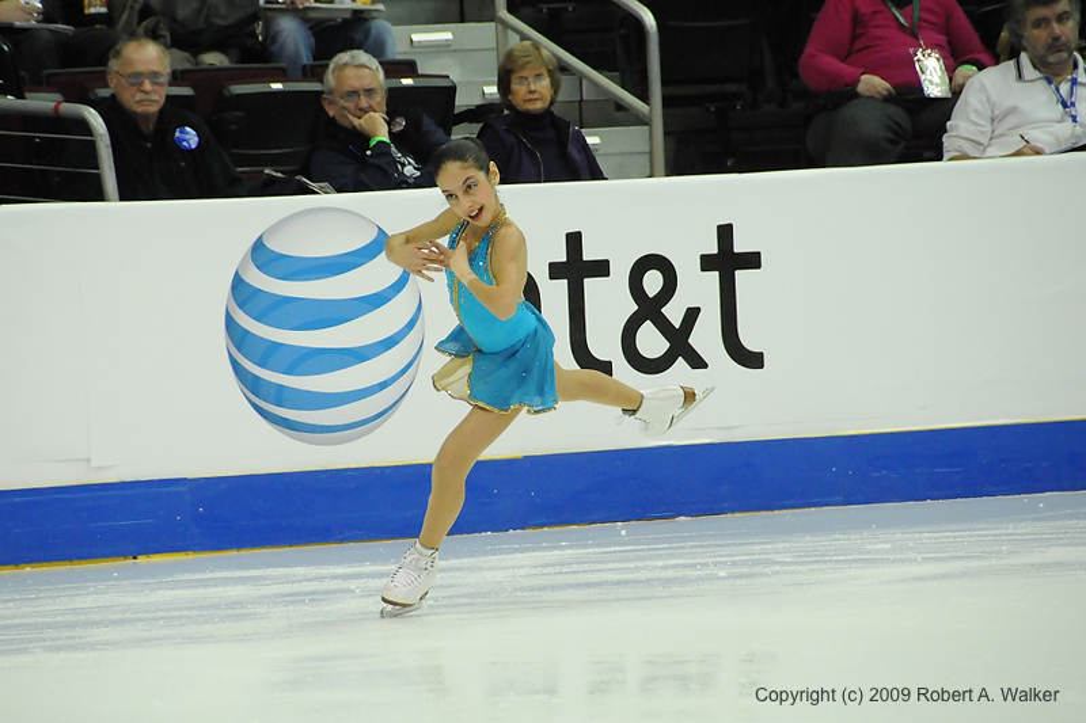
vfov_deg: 4.6
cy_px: 362
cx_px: 543
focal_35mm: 300
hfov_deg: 6.9
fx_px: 9048
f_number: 5.6
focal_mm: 200
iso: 3200
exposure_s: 1/1000
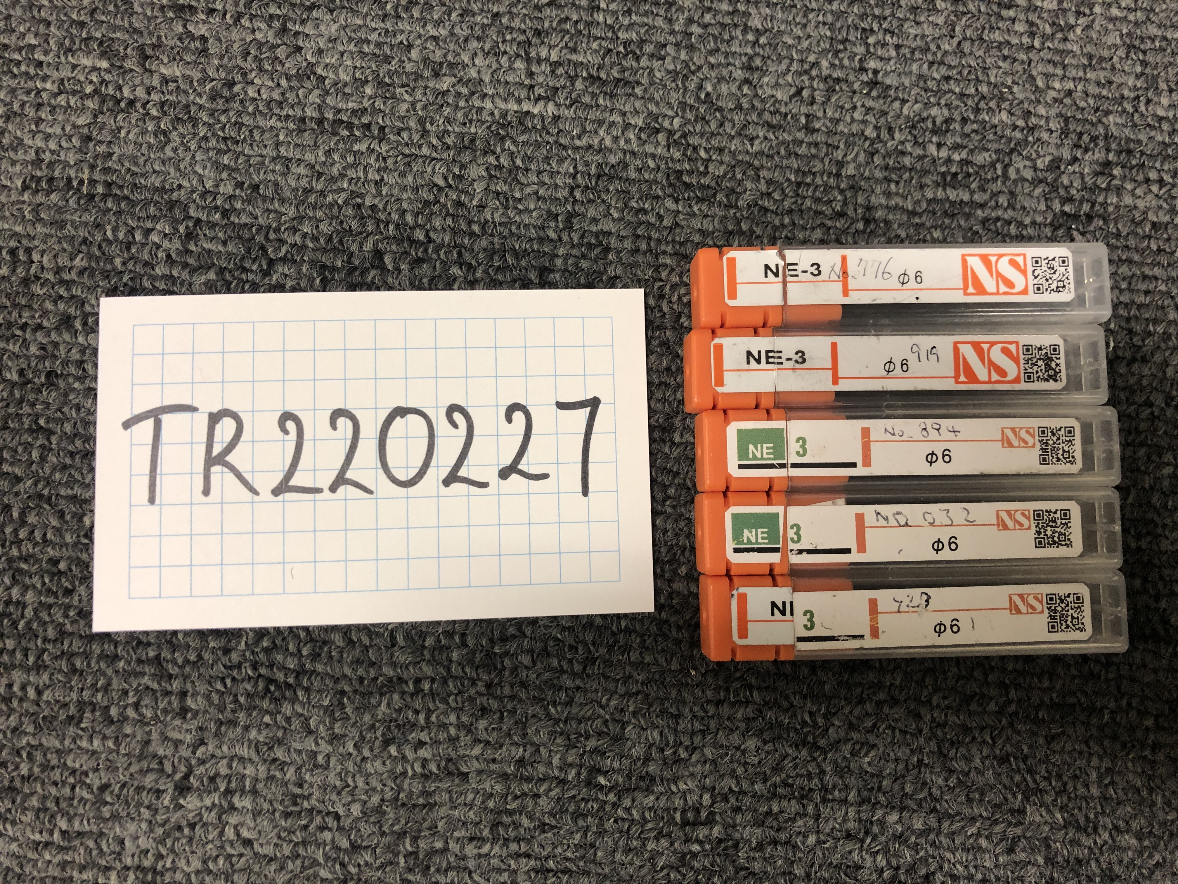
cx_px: 589
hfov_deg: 63.4
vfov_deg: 49.7
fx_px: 953
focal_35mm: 28
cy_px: 442
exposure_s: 1/17
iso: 50
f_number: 1.8
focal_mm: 4
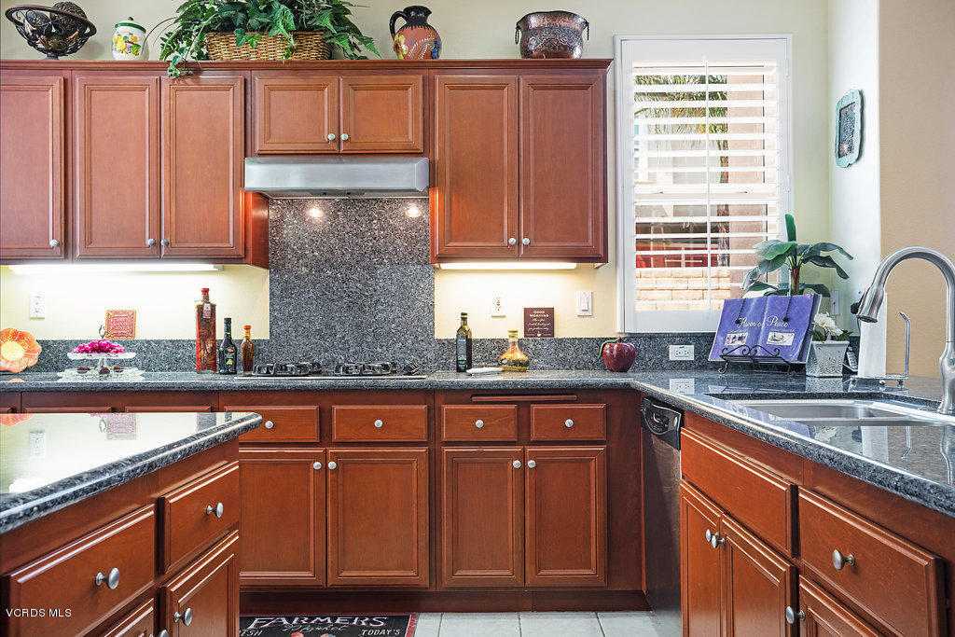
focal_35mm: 29
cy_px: 318
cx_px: 478
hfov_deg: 63.7
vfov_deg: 45.0
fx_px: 769
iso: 500
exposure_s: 1/8
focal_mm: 29
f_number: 8
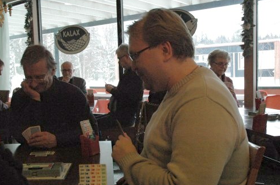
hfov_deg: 44.3
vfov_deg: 30.4
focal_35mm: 44
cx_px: 111
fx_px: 342
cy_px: 98
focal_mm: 24
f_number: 5.6
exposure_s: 1/125
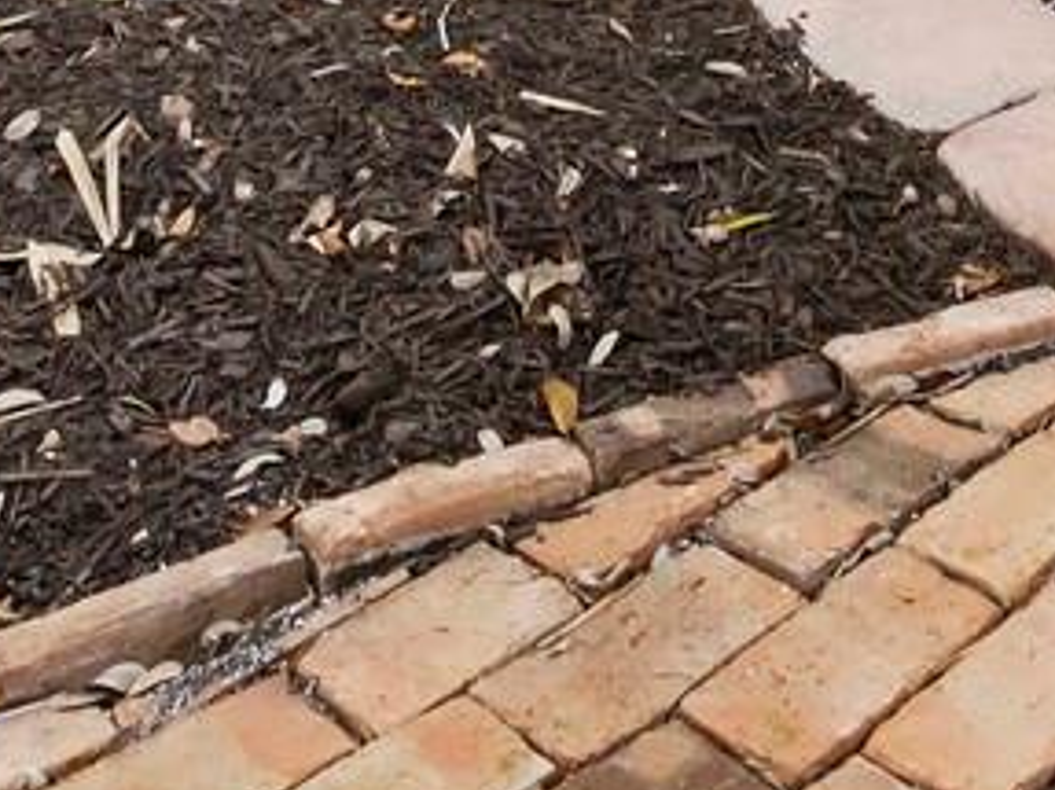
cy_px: -1363
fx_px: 2376
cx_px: 768
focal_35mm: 78
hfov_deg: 24.8
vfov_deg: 12.3
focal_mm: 7
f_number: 11
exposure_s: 1/13
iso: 250
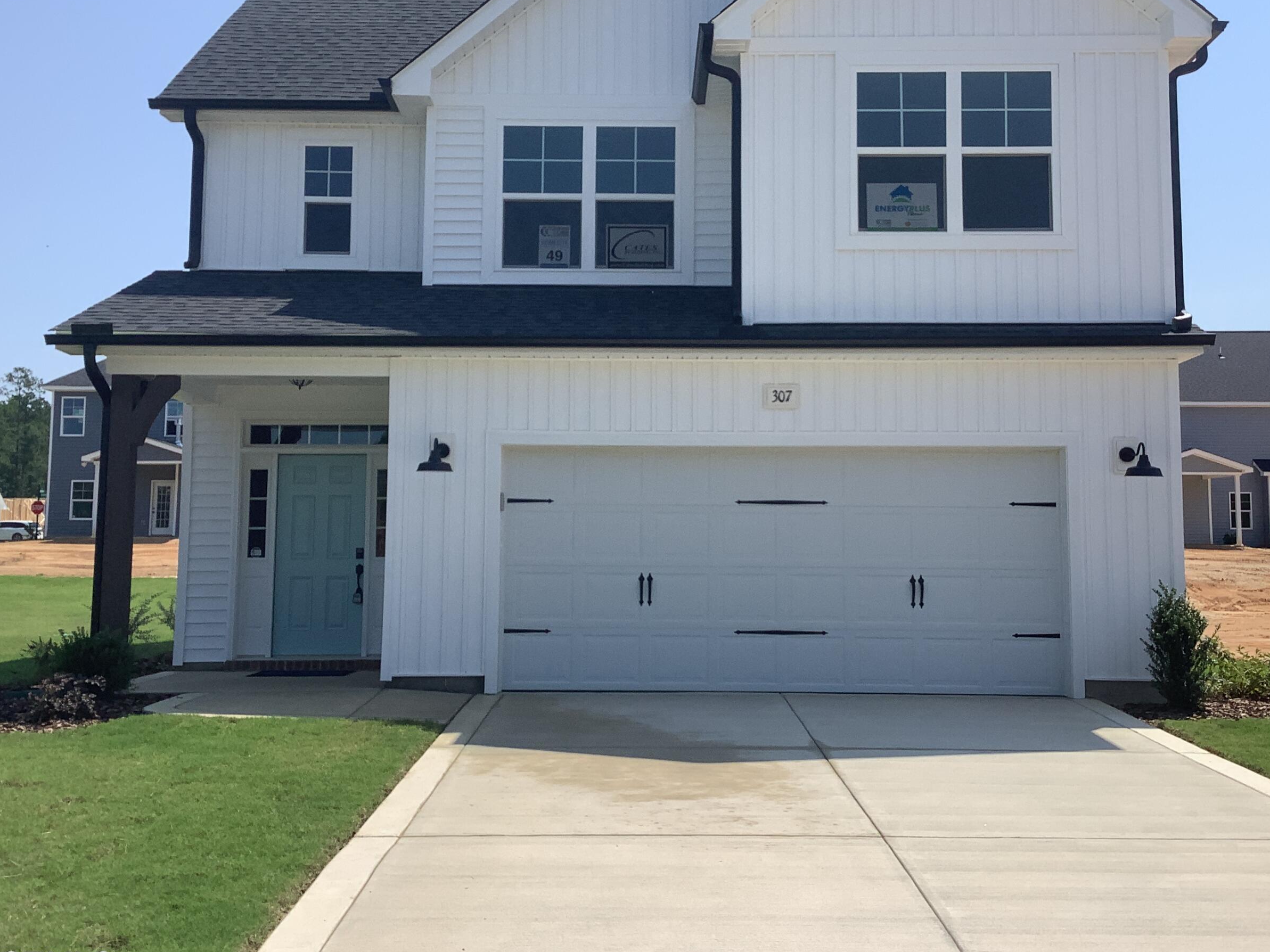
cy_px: 421
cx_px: 661
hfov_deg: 47.9
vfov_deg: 36.8
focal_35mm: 39
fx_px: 1431
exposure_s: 1/1894
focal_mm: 3.3
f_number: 2.4
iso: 25
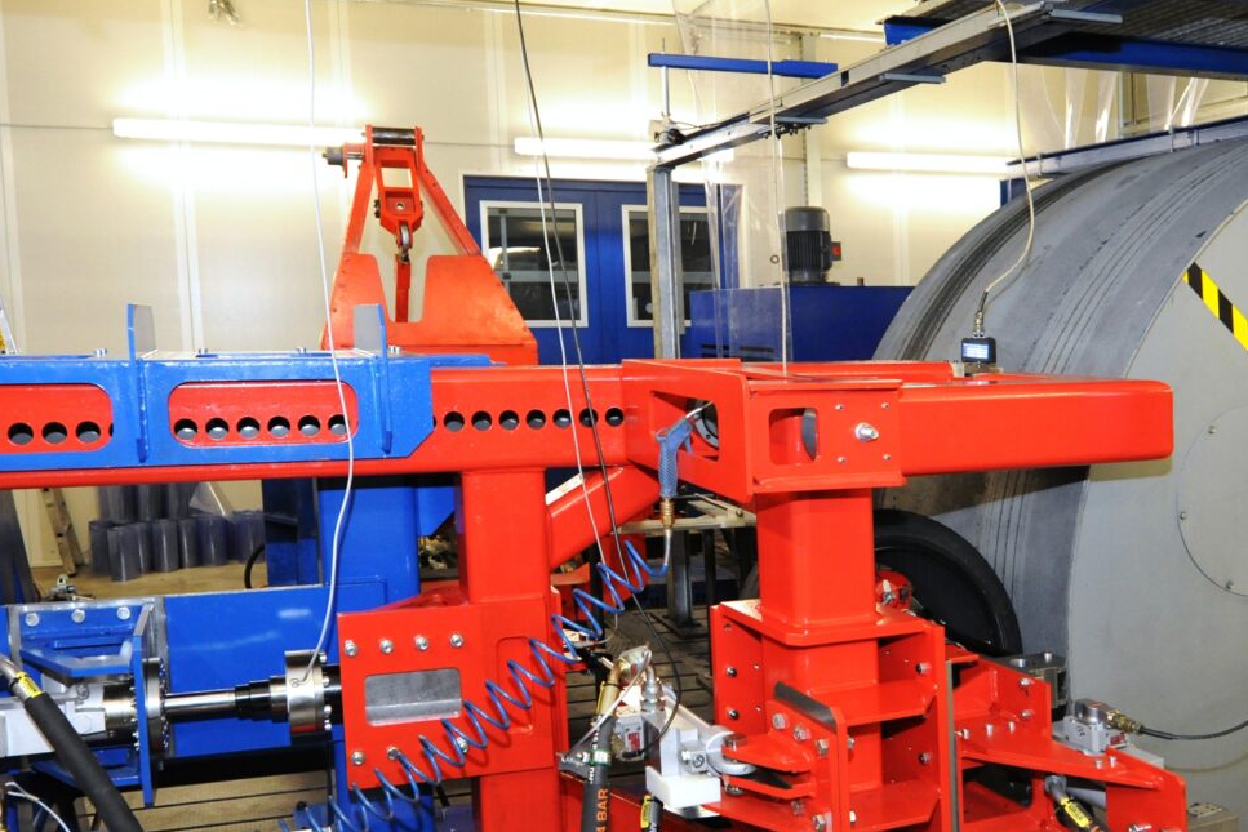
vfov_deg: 36.8
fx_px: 1248
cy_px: 465
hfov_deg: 53.1
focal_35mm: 36
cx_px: 623
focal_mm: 17
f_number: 4.5
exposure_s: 1/60
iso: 1600
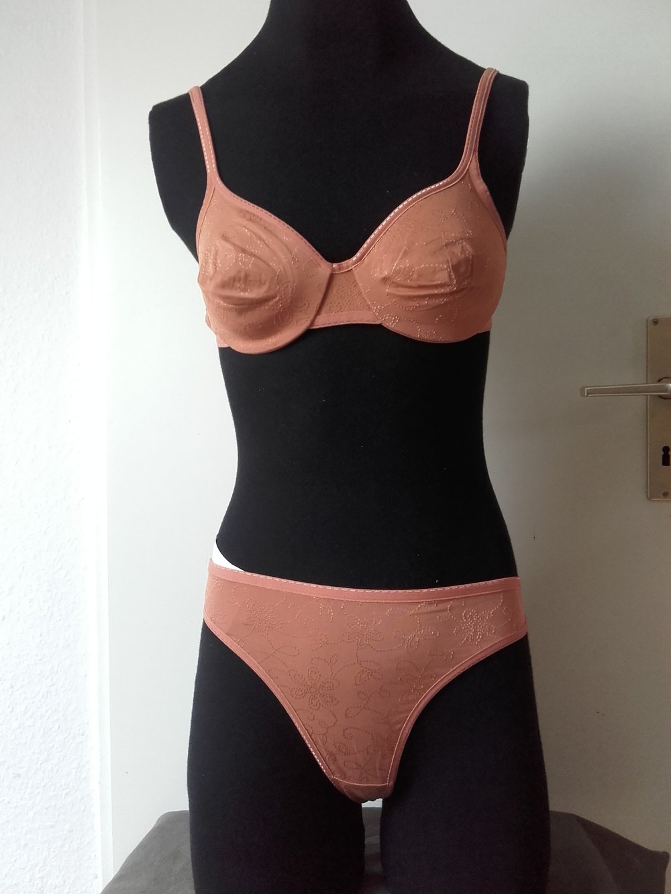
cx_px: 336
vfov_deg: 58.3
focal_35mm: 31
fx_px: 801
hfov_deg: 45.4
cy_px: 447
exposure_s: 1/33
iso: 90
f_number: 2.2
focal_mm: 3.31
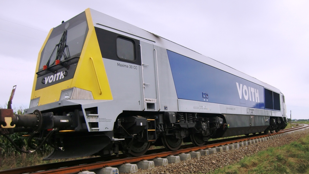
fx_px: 221
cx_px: 157
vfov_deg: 42.3
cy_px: 115
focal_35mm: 27
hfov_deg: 69.9
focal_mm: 4.3
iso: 64
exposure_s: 1/640
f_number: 3.2
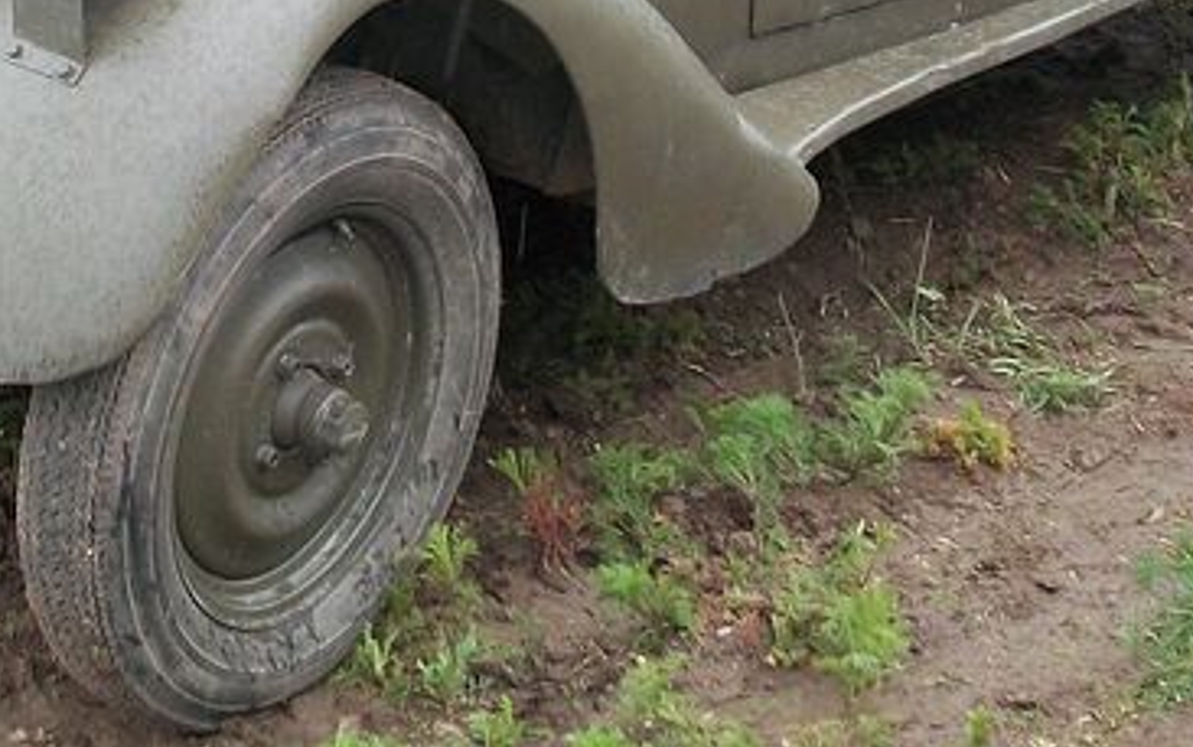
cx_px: 303
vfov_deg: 13.3
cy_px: -241
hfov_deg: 21.7
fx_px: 3090
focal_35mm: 95
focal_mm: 5.7
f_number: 2.9
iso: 80
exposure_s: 1/160
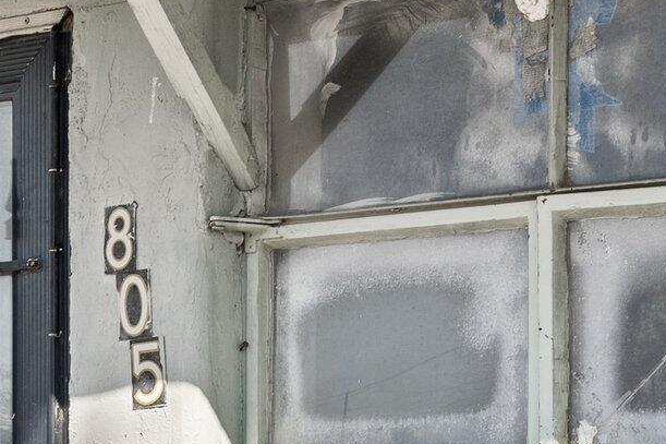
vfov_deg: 10.1
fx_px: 2478
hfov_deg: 15.2
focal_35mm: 134
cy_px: 530
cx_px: 87
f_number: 9
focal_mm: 27
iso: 250
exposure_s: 1/60
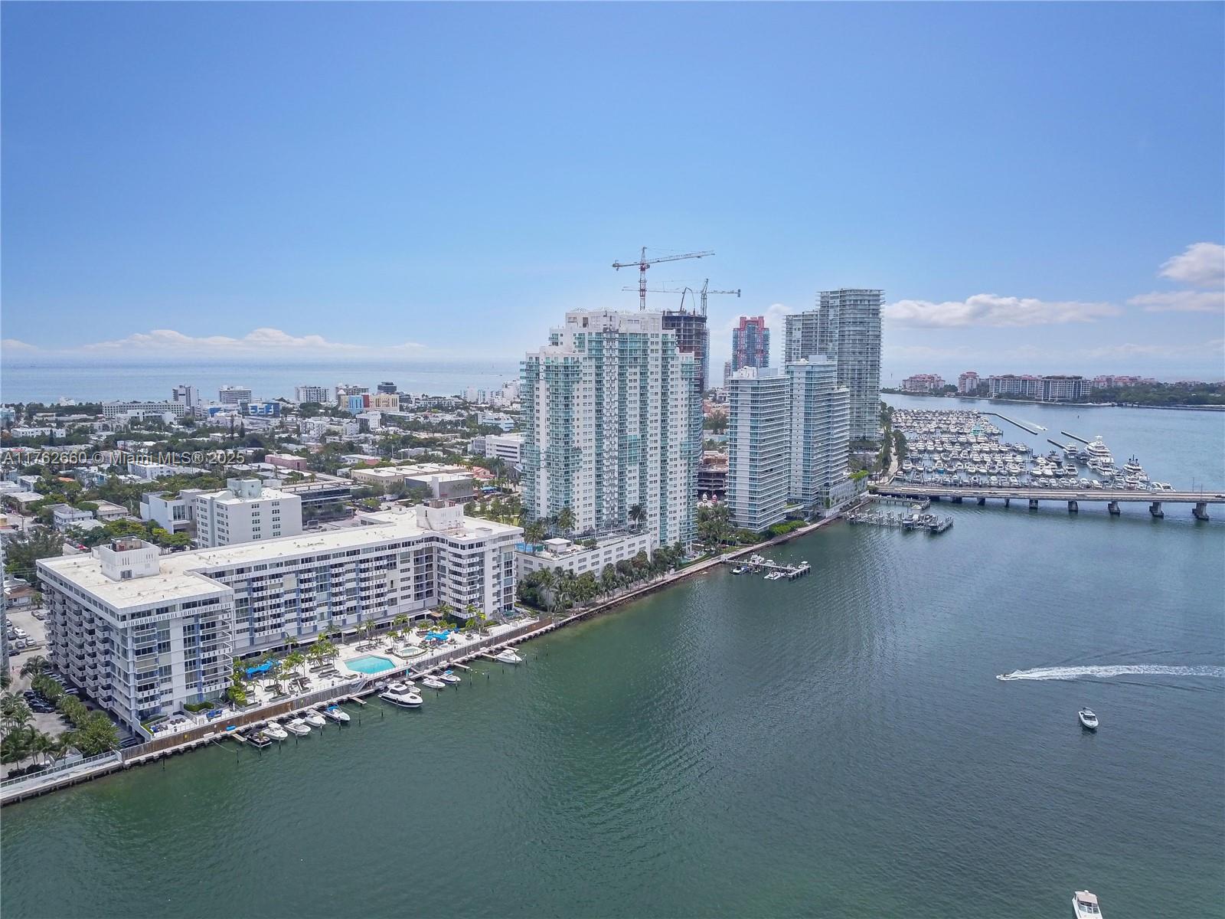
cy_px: 460
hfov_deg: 67.3
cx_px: 612
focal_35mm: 26
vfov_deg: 53.1
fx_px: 920
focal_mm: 4.73
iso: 200
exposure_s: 1/2000
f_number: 2.2
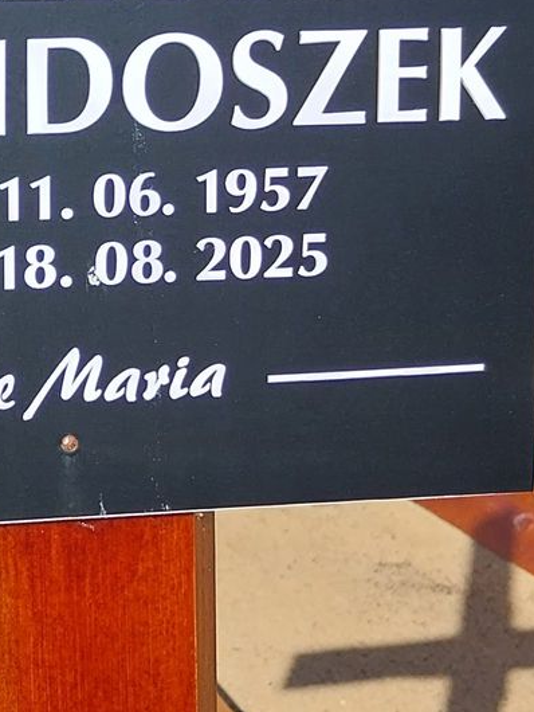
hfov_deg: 14.4
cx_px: -87
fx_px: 2055
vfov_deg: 19.5
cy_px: 202
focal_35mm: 100
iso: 25
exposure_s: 1/729
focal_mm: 4
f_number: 1.8
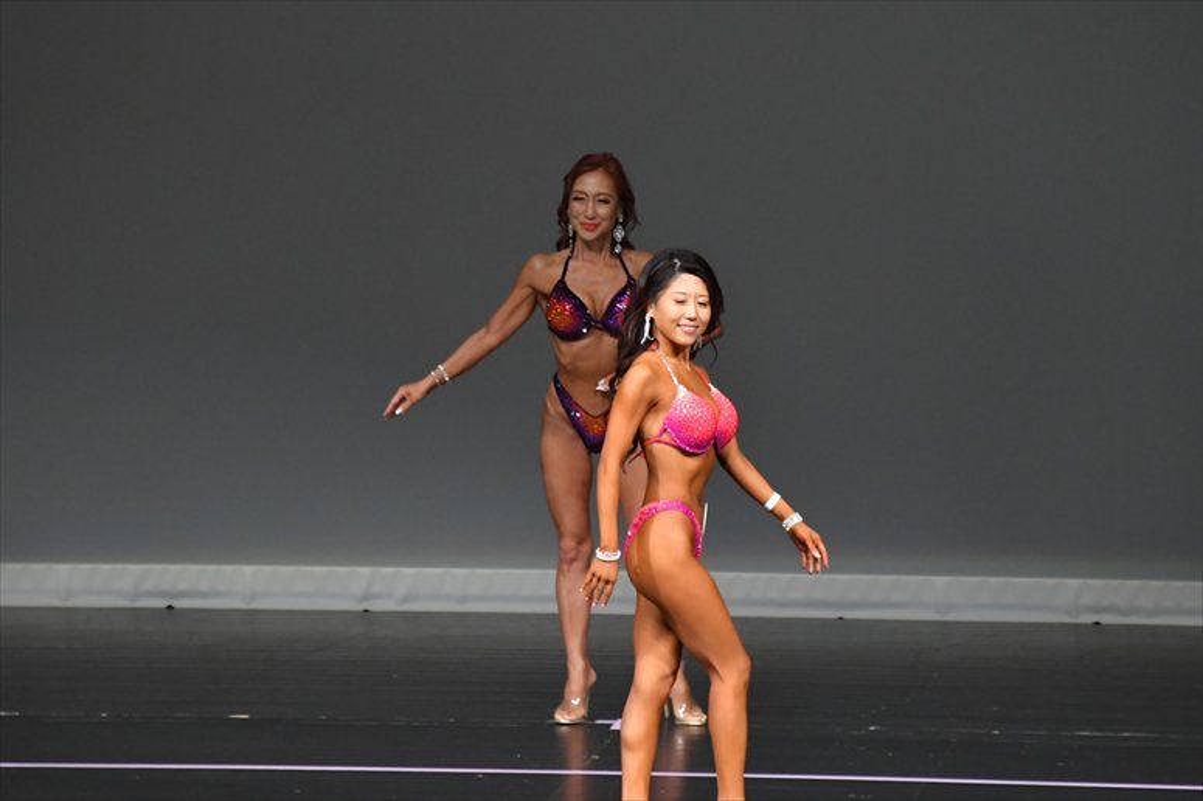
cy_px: 400
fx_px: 11523
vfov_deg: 4.0
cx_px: 602
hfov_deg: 6.0
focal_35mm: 345
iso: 4000
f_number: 5.6
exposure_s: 1/400
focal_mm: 230
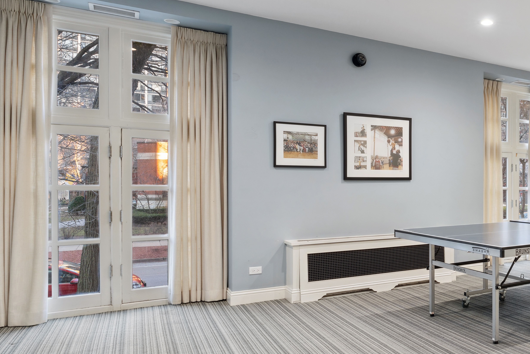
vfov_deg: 42.3
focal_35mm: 31
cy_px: 193
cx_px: 475
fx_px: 456
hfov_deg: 53.0
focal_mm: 16
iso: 320
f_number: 7.1
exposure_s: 1/8
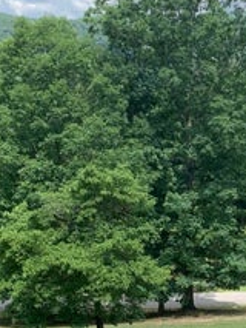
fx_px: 738
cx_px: 220
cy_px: 242
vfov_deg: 24.8
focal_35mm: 78
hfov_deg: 18.6
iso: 25
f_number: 1.8
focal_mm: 4.25
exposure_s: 1/1100
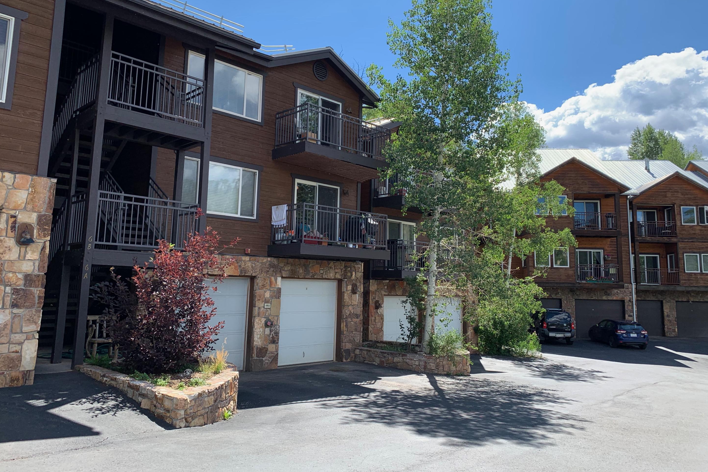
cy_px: 206
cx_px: 352
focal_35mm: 28
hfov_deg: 65.5
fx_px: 551
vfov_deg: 46.3
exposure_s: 1/1076
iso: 25
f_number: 1.8
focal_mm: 4.25
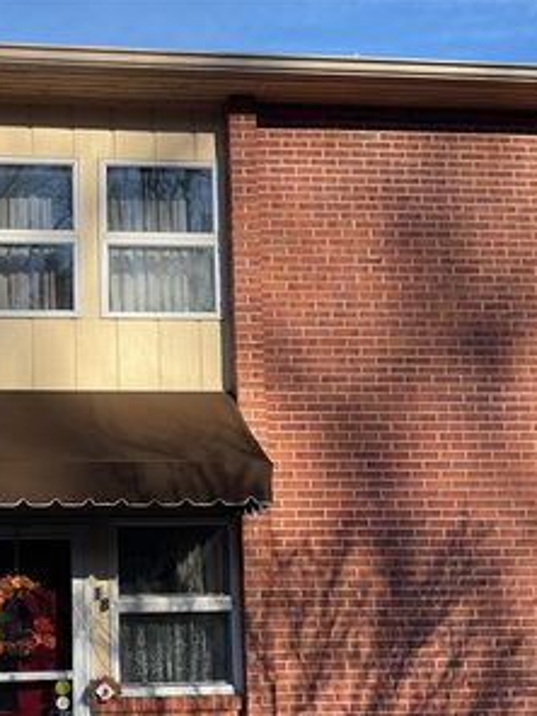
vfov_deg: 38.7
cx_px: 114
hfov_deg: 29.1
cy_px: 441
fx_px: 1014
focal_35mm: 49
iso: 16
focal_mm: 3
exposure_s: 1/620
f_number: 1.8
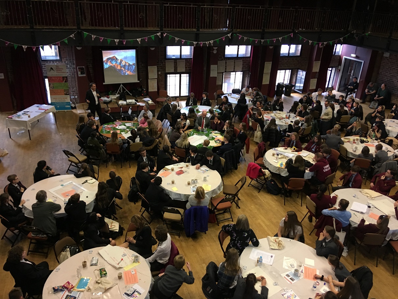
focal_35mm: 29
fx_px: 333
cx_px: 199
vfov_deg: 48.2
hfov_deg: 61.6
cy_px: 150
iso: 160
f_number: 2.2
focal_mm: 4.15
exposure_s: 1/33
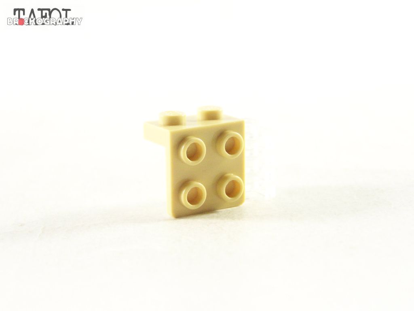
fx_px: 981
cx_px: 207
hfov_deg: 23.8
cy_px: 156
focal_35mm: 82
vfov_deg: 18.0
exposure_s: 1/60
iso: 400
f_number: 3.2
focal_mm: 13.7
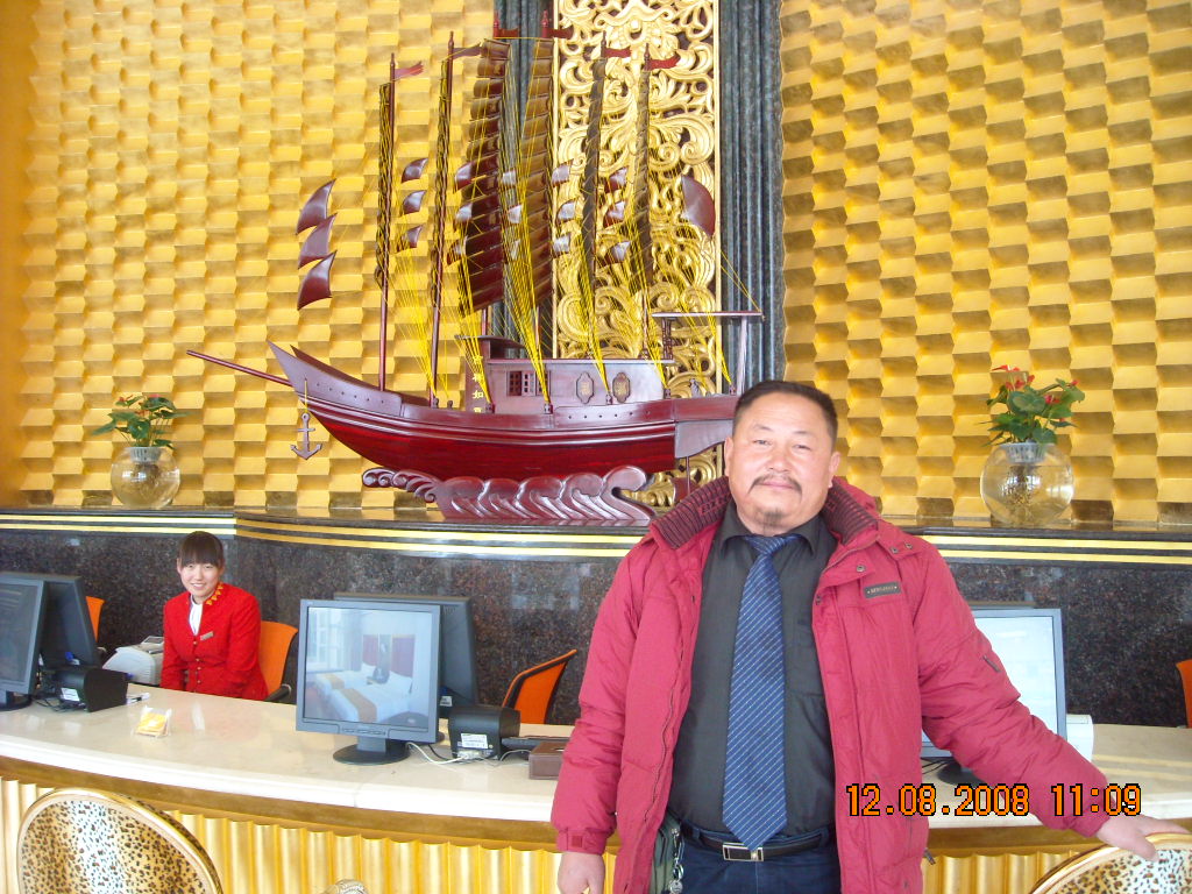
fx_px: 1205
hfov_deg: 52.6
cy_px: 447
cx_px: 596
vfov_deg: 40.7
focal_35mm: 35
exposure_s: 1/60
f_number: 2.8
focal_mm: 5.7
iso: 183
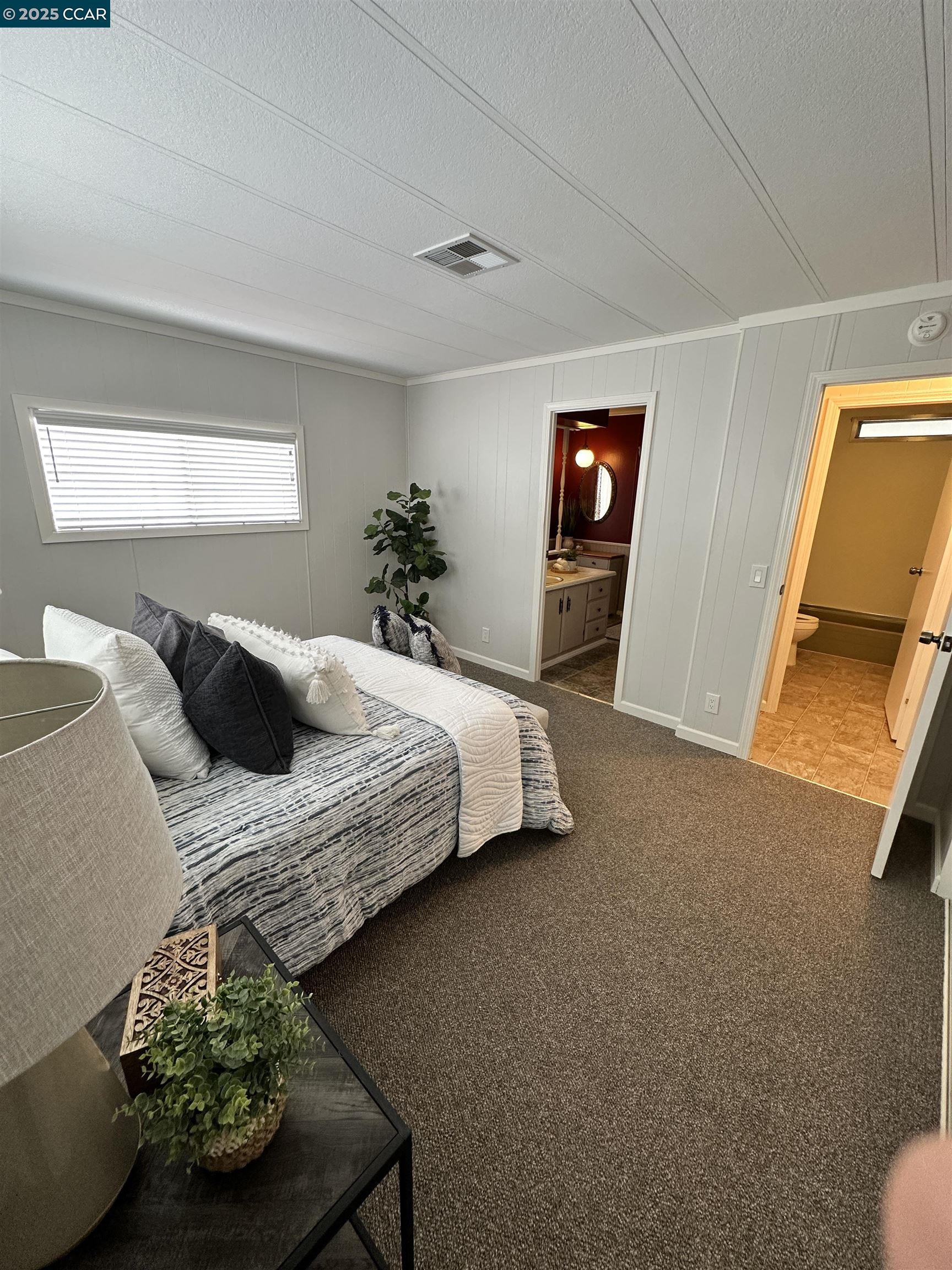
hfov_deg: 85.7
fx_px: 513
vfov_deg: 102.1
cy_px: 635
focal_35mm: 14
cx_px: 476
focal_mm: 2.22
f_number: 2.2
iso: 160
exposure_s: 1/60
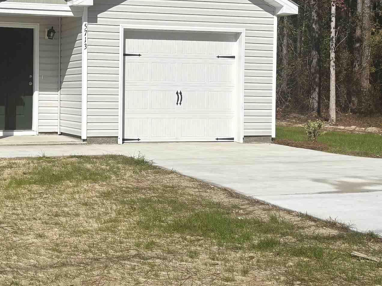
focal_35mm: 63
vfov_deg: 23.2
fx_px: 695
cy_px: 98
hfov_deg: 29.9
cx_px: 72
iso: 50
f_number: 1.6
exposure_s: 1/6329
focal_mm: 5.96
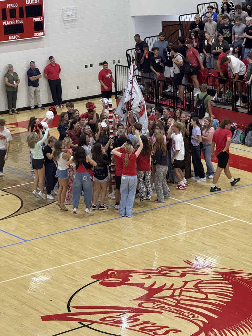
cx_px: 126
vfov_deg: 16.4
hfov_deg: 12.3
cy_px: 168
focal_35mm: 120
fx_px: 1165
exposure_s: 1/60
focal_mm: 15.66
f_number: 2.8
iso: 200
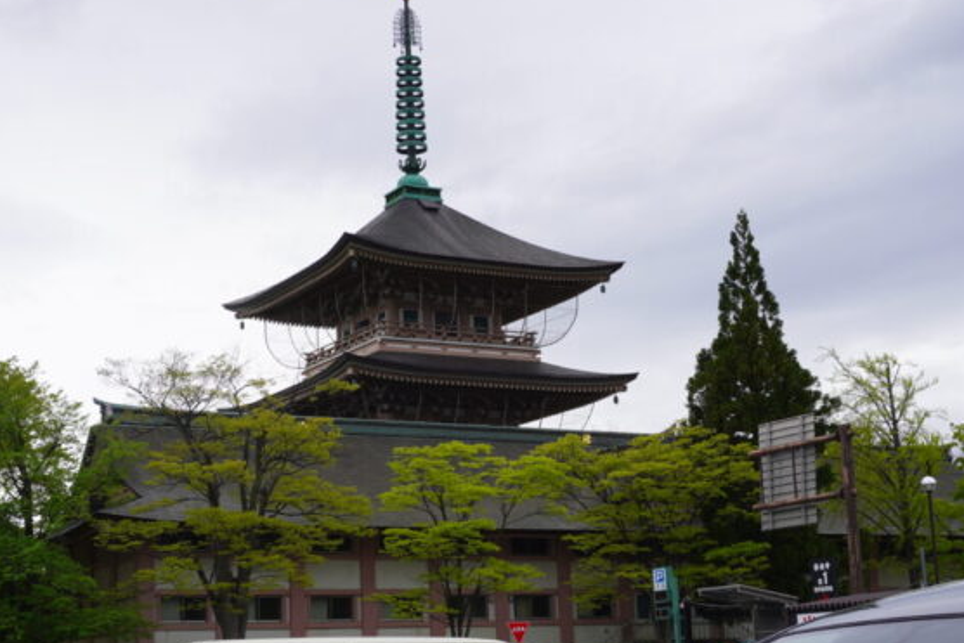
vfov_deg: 21.7
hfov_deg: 32.0
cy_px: 380
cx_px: 425
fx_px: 1679
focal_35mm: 63
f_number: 10
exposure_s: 1/125
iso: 100
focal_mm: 31
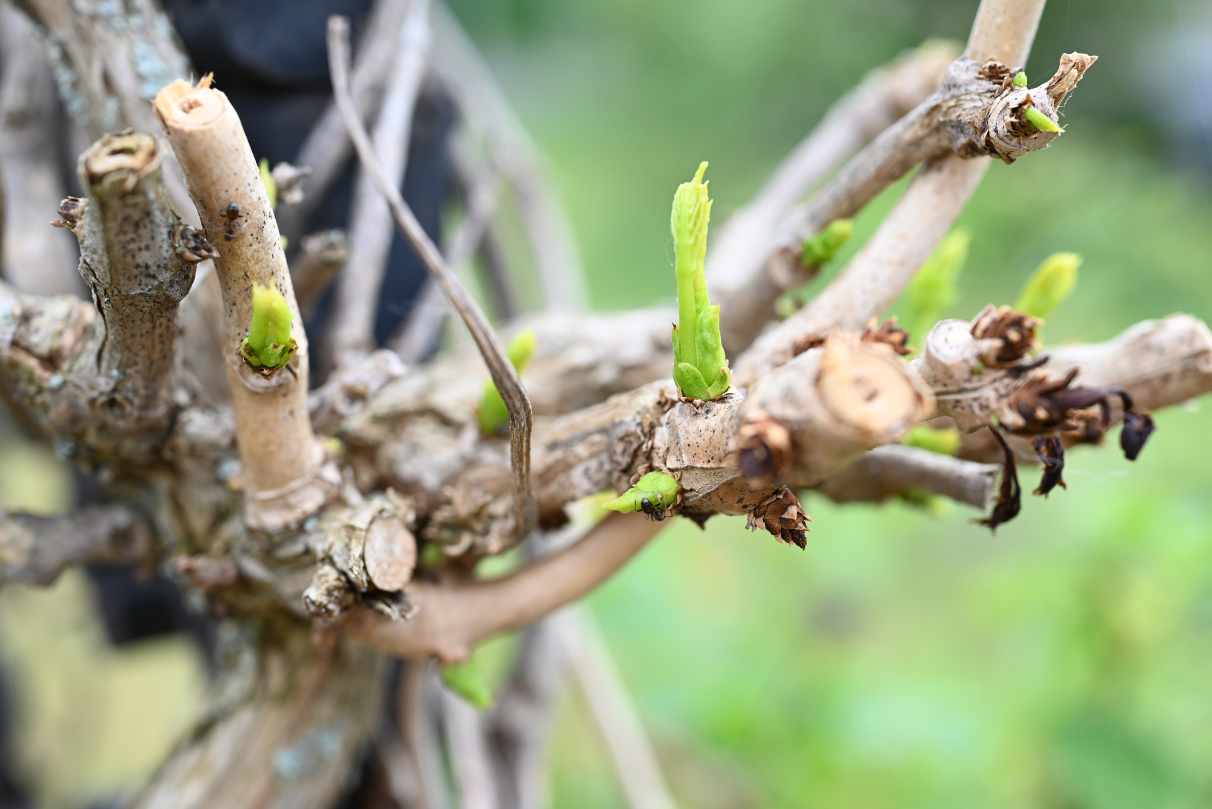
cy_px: 404
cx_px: 606
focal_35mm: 50
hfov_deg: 39.6
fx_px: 1684
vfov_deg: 27.0
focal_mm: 50
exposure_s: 1/60
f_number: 7.1
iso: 100
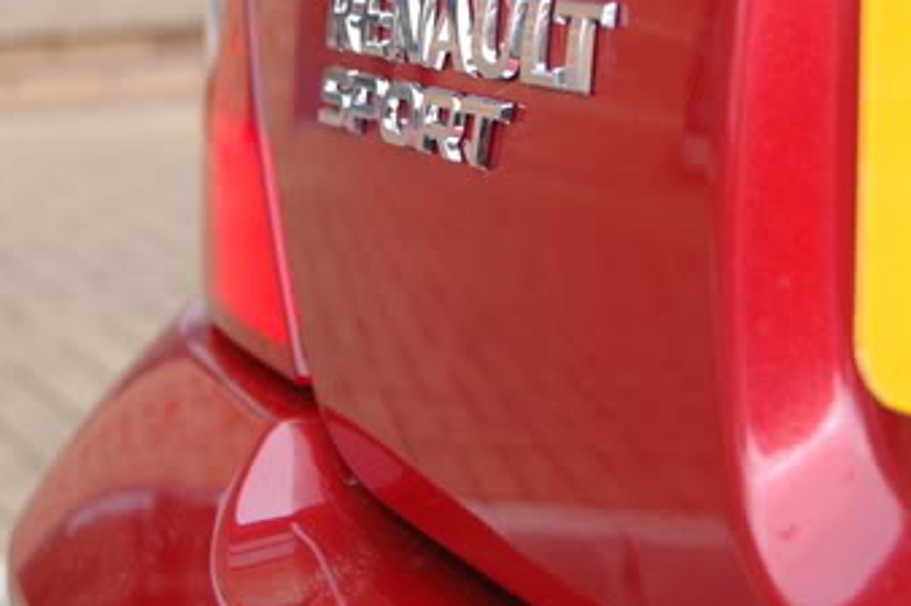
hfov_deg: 23.1
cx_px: 466
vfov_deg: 15.4
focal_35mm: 88
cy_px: 70
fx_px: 2224
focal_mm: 31
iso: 400
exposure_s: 1/30
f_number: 4.5
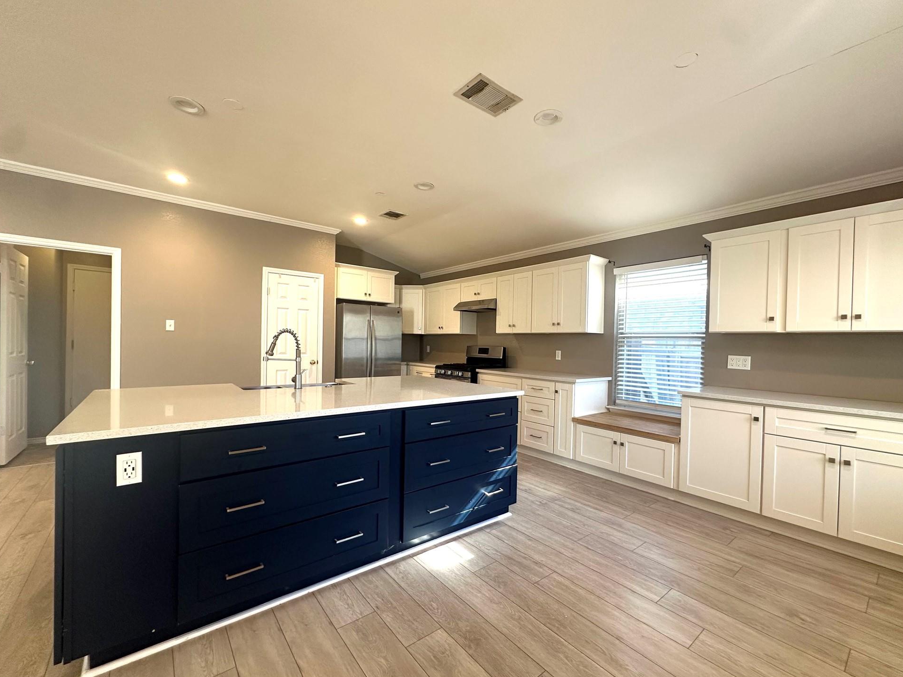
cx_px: 471
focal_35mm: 15
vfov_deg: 81.7
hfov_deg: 98.1
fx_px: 391
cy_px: 347
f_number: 2.2
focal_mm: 2.22
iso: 160
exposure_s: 1/60
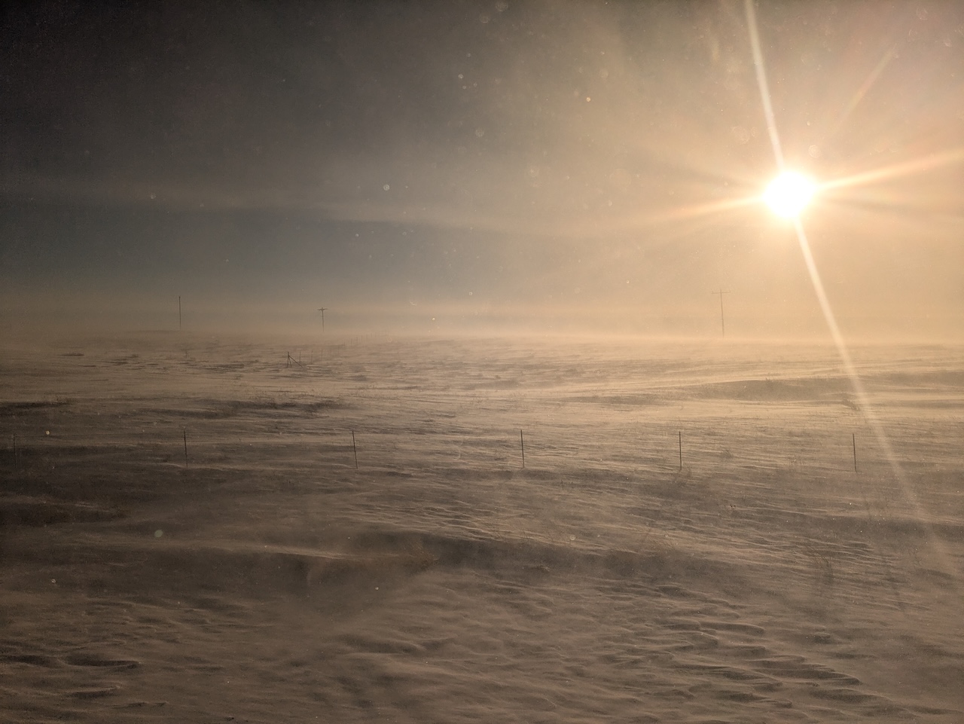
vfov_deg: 54.9
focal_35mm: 25
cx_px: 482
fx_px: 696
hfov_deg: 69.4
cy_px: 362
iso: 47
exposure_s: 1/6452
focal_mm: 5.43
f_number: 1.89
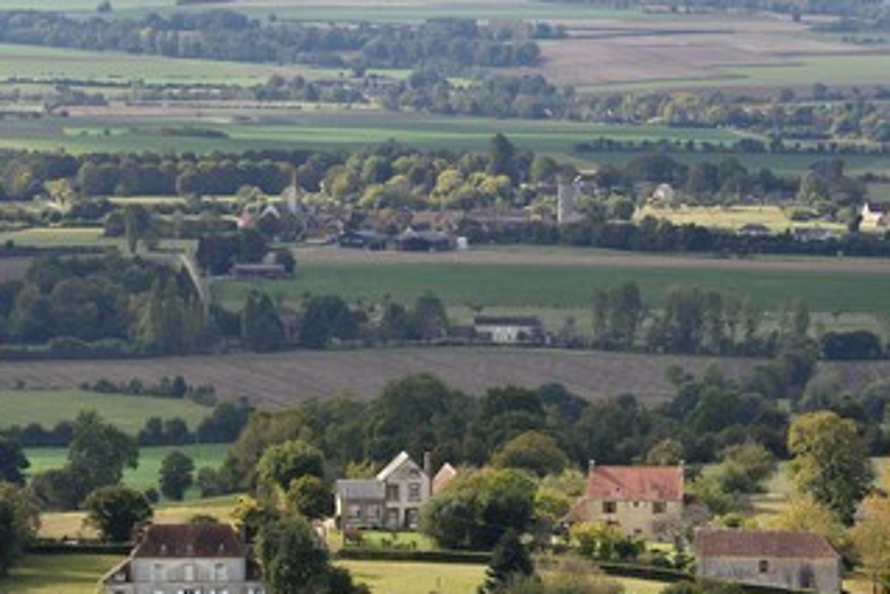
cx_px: 458
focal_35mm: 263
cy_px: 321
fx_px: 6505
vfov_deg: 5.2
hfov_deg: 7.8
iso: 200
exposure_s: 1/250
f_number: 9
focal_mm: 200
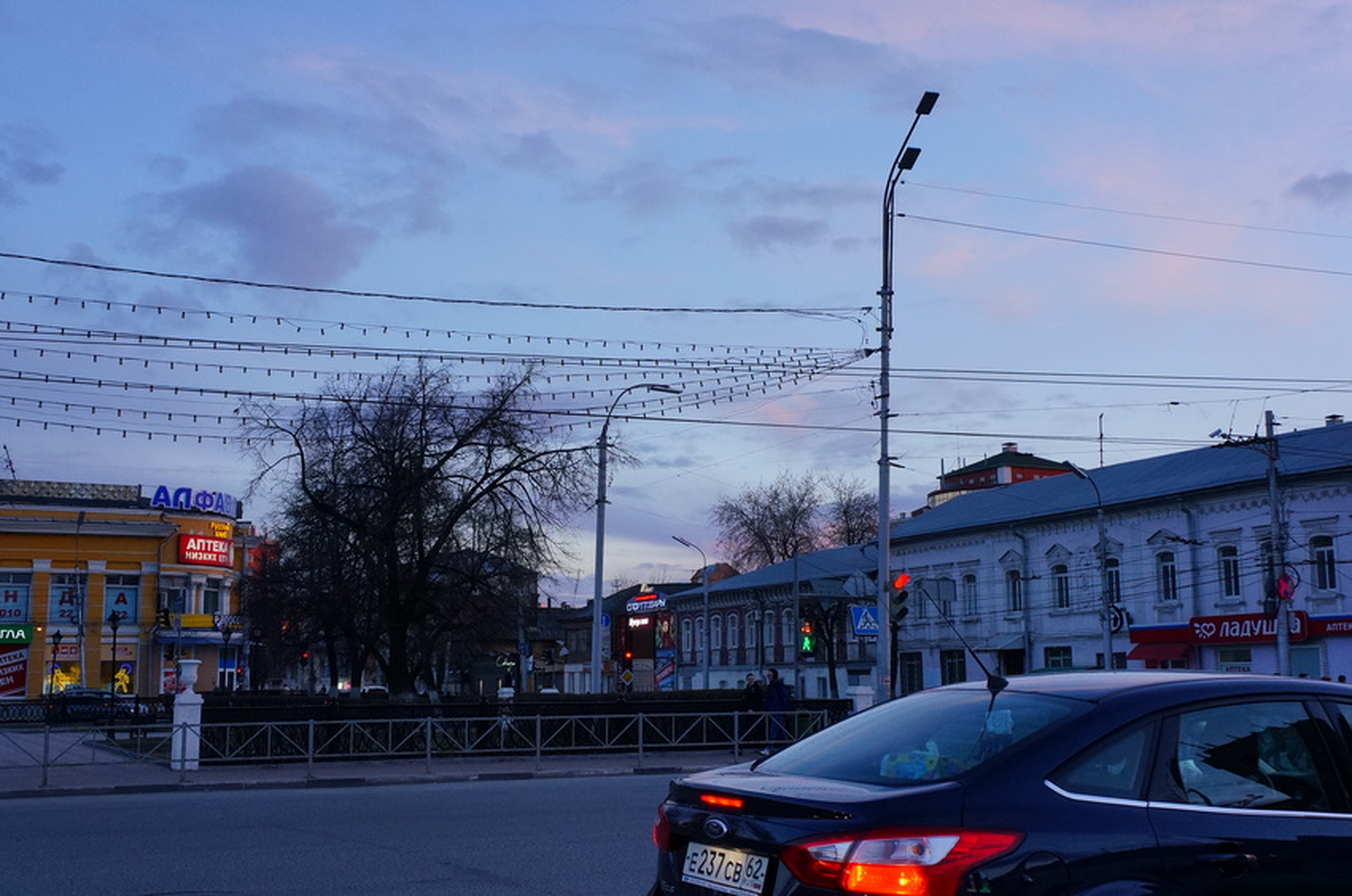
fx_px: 1518
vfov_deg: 32.9
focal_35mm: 40
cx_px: 676
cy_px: 448
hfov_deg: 48.0
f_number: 6.3
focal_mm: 27
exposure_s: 1/200
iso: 800
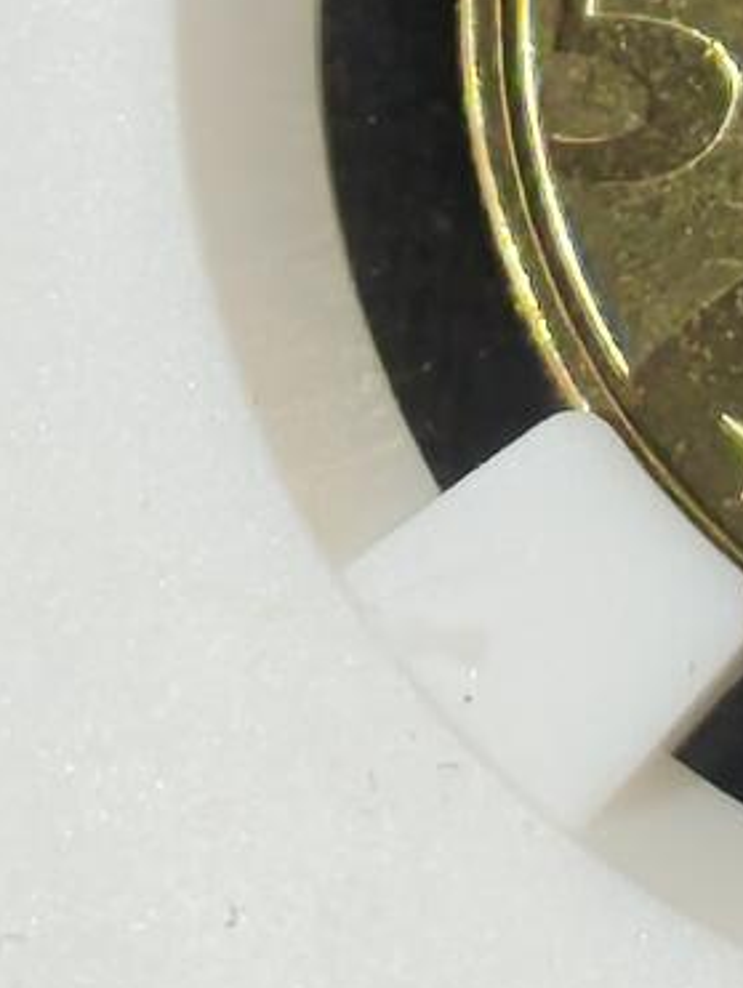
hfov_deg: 3.2
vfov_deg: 4.2
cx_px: 1233
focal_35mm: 470
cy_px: -650
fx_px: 13428
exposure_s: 1/2805
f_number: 1.5
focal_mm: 4.94
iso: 50
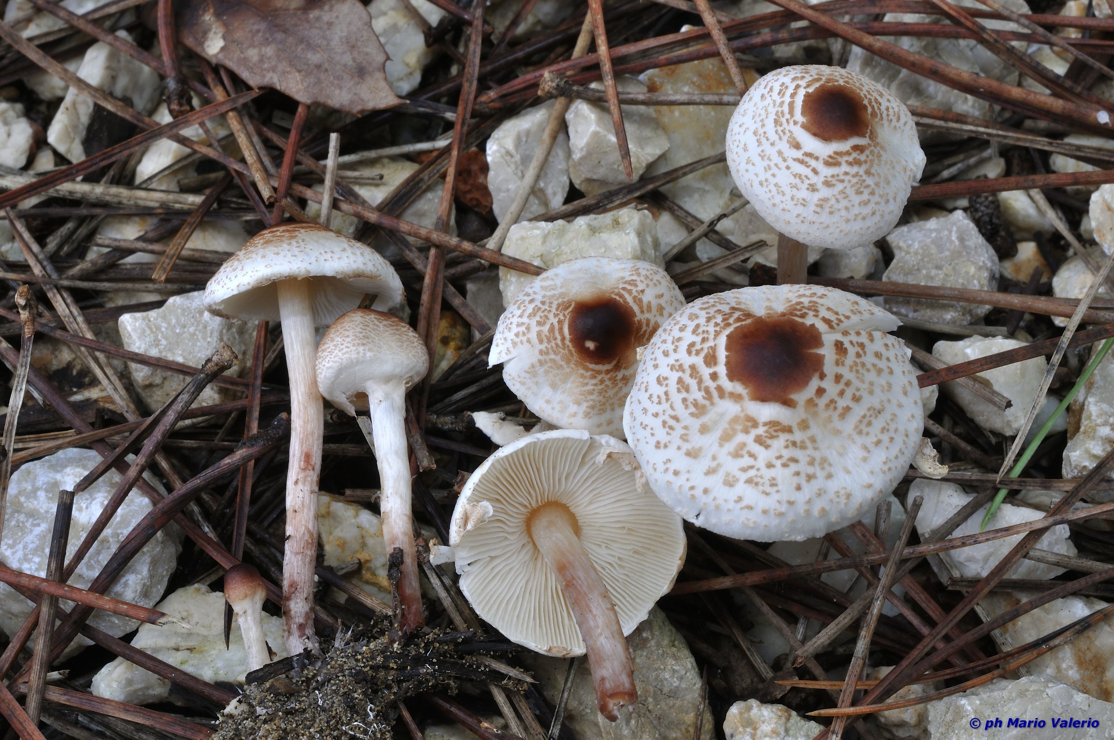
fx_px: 1854
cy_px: 370
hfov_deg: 33.4
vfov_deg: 22.6
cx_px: 557
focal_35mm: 60
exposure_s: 2
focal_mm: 40
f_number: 25
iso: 200
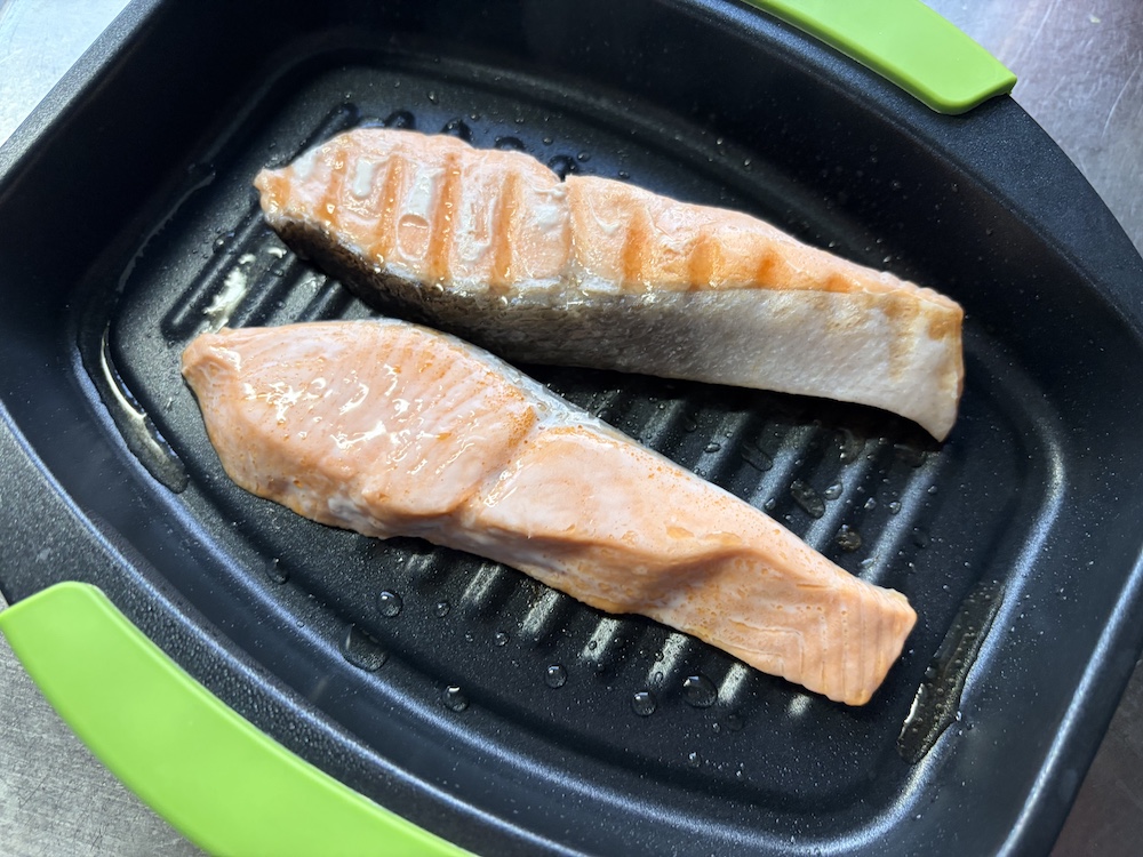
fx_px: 859
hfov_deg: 67.3
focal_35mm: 26
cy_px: 428
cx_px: 572
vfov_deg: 53.1
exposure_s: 1/60
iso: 160
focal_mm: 5.96
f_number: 1.6
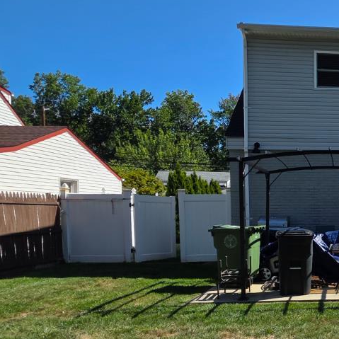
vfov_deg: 45.2
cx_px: 382
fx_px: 399
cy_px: 232
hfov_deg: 37.6
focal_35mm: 36
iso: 40
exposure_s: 1/2198
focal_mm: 2.2
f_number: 1.9
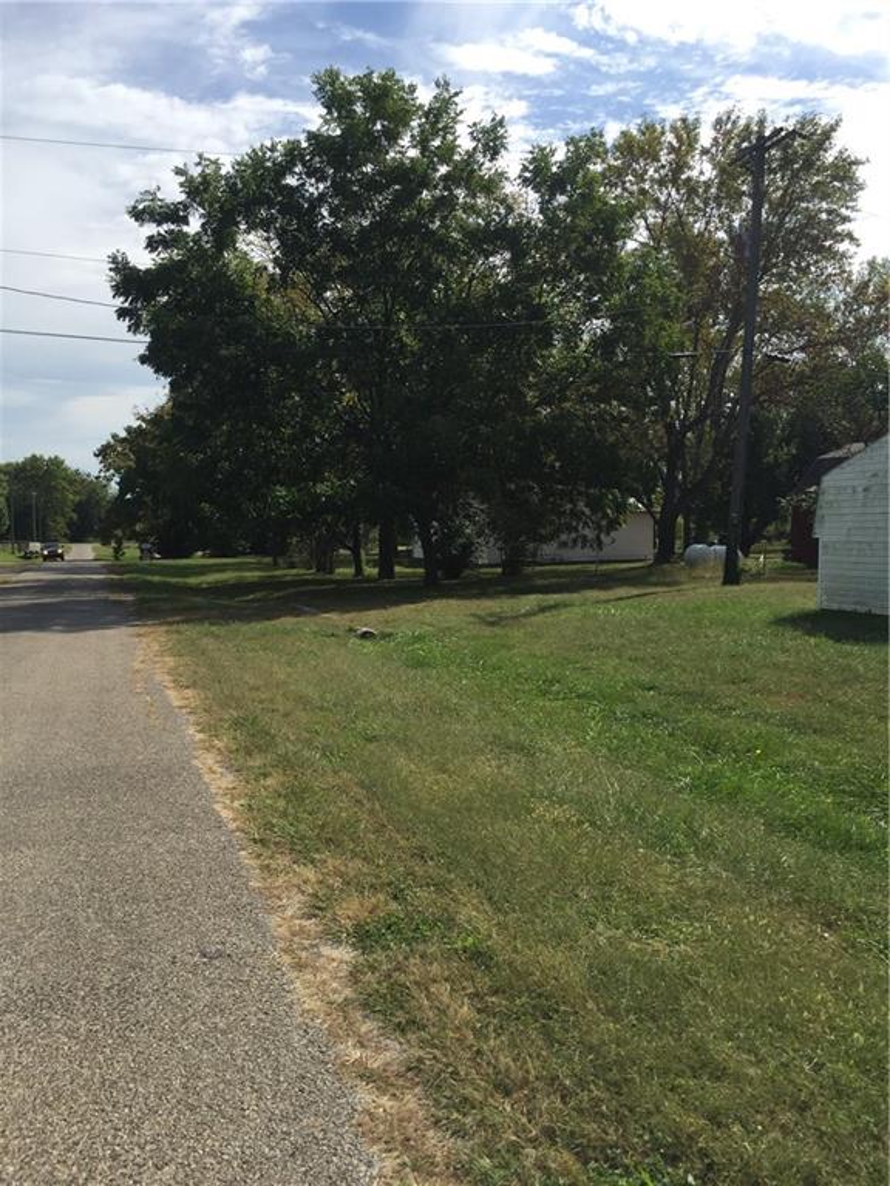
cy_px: 593
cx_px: 445
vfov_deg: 61.7
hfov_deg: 48.2
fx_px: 994
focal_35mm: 29
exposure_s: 1/2083
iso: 32
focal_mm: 4.15
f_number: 2.2
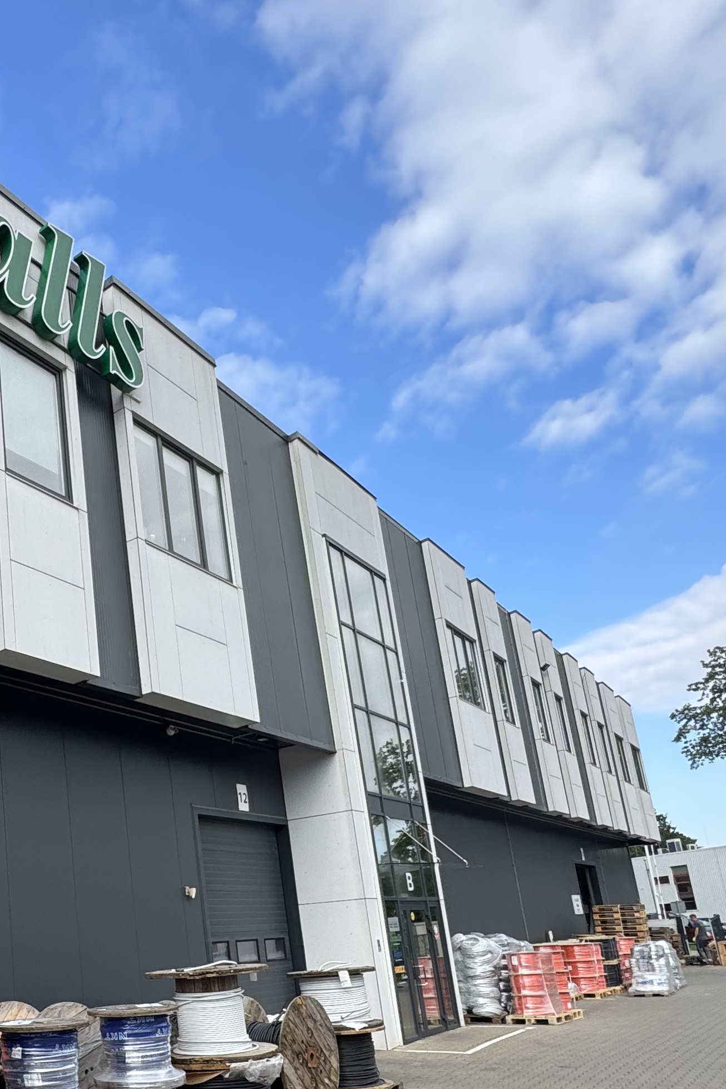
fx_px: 907
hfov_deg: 39.3
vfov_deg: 60.1
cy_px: 747
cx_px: 27
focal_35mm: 30
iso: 40
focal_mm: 2.22
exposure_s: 1/625
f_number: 2.2
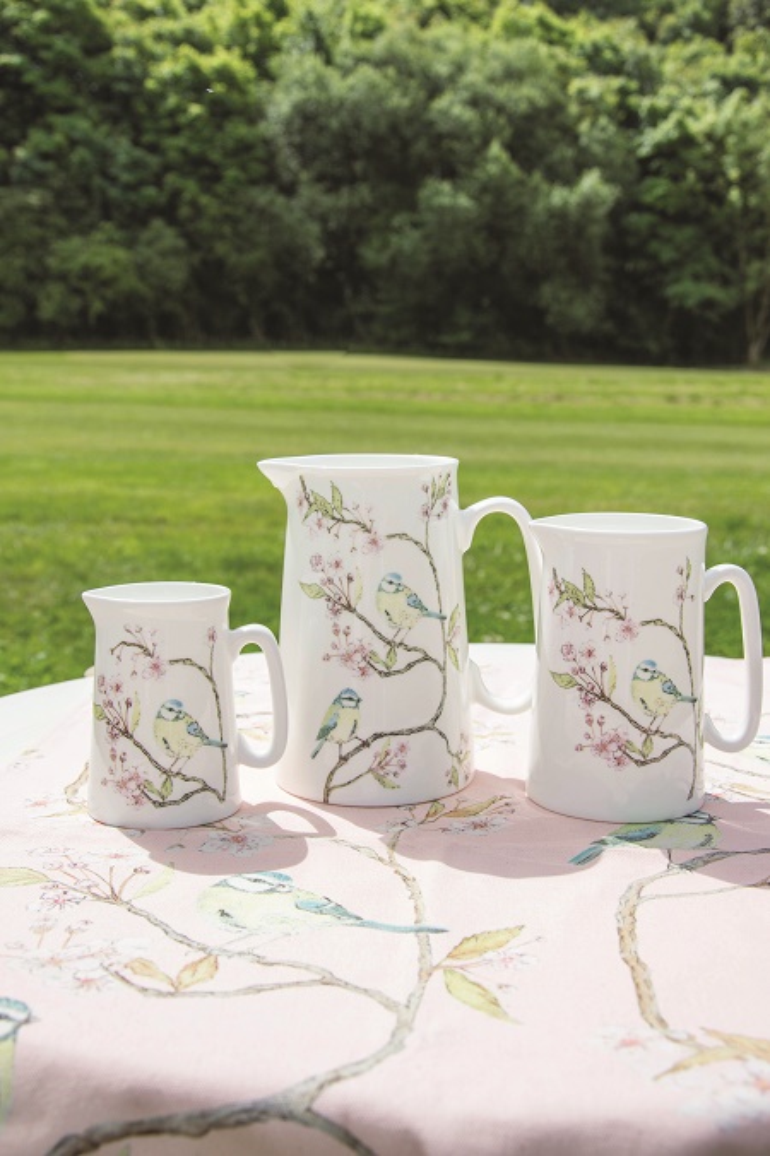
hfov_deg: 29.8
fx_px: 1445
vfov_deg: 43.6
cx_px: 385
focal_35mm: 45
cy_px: 578
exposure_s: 1/500
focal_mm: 30
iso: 100
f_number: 6.3
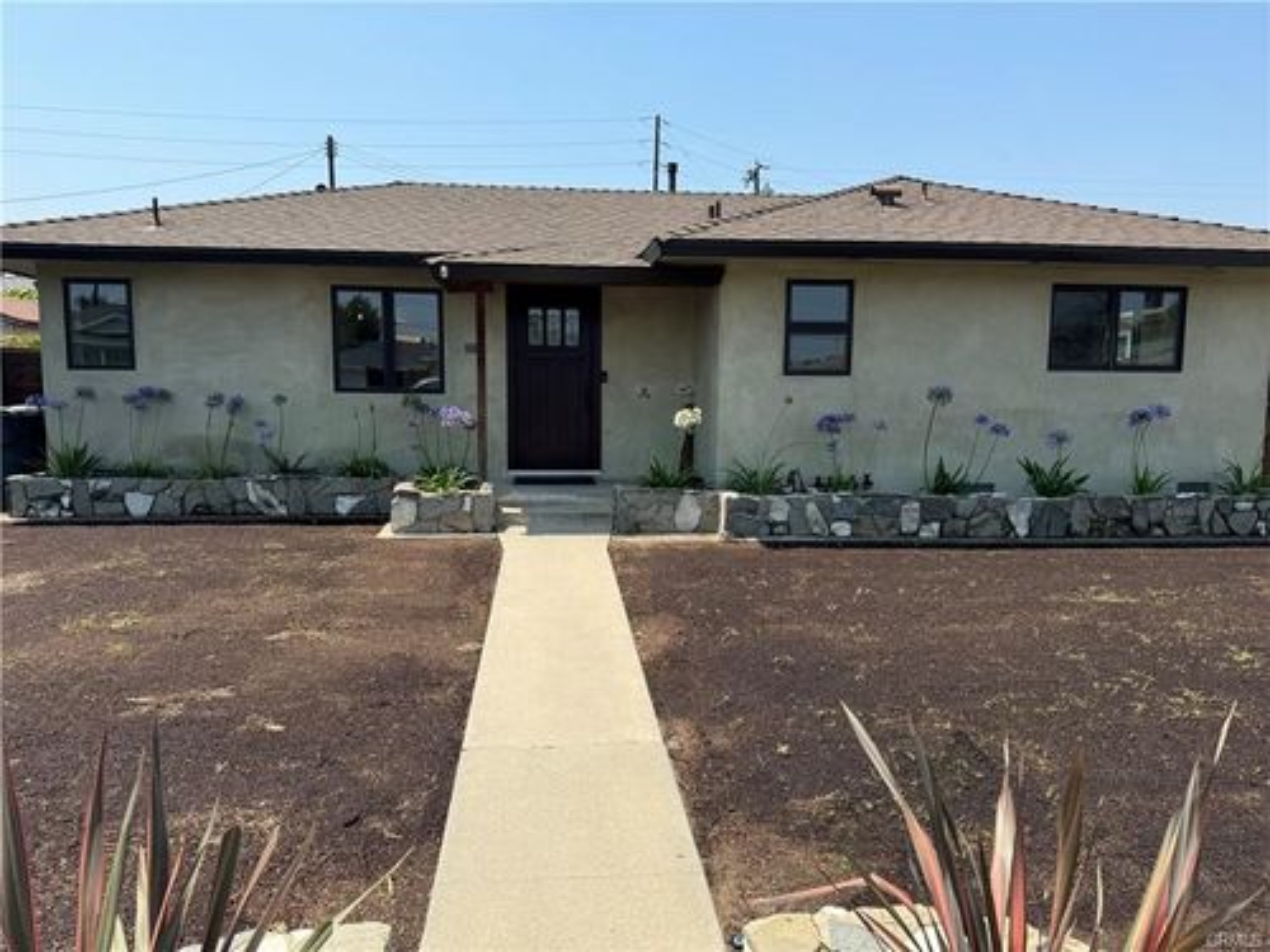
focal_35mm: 24
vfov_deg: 56.8
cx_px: 635
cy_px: 476
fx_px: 881
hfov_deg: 71.6
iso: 80
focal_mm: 6.76
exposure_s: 1/3802
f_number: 1.78
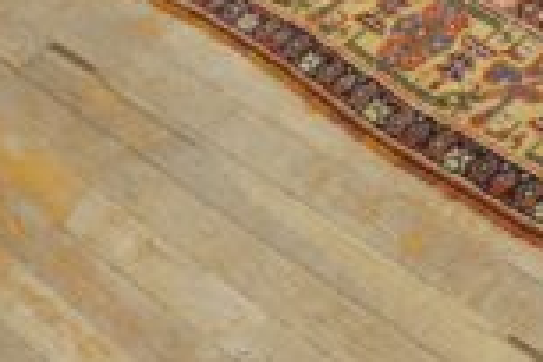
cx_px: 692
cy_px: 119
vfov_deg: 12.9
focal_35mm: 106
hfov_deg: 18.1
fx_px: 1599
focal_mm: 18
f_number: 4
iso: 640
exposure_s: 1/60
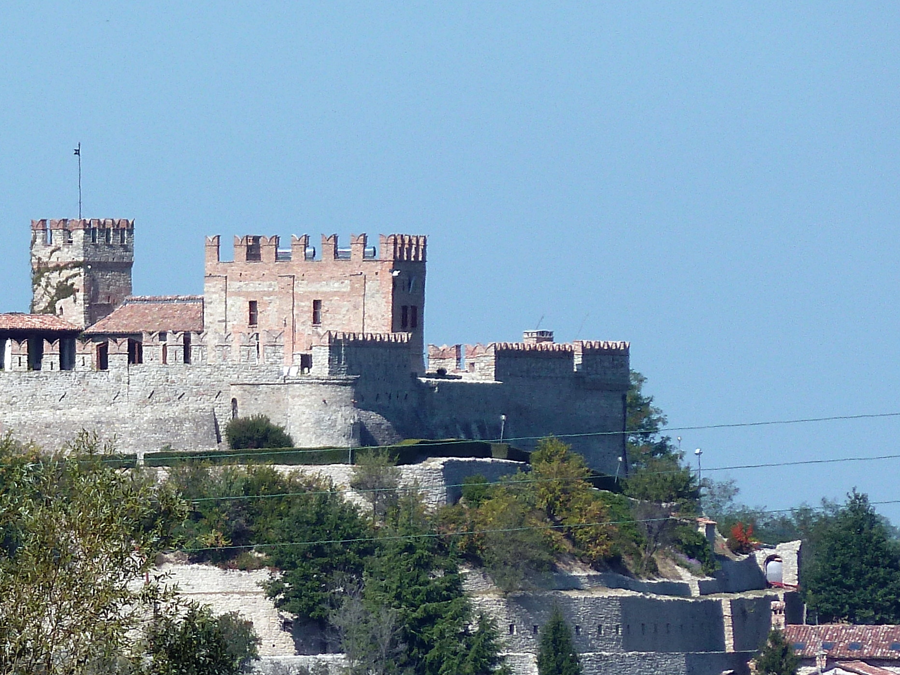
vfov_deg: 2.3
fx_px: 16770
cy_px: 463
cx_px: 69
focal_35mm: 645
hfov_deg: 3.1
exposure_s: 1/400
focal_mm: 49.2
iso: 80
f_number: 5.6
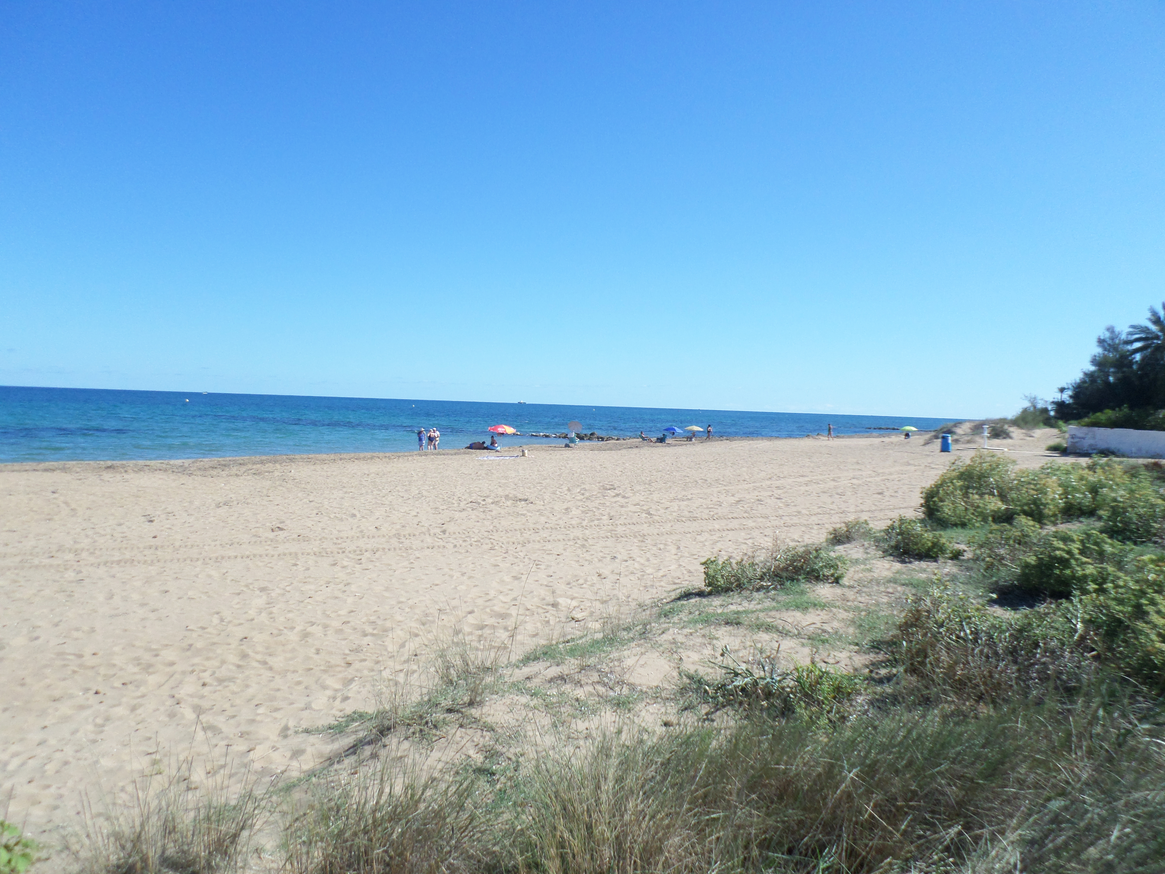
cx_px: 582
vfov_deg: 54.9
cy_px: 437
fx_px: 841
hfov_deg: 69.4
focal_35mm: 25
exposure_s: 1/2000
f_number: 2.5
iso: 80
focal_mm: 4.5
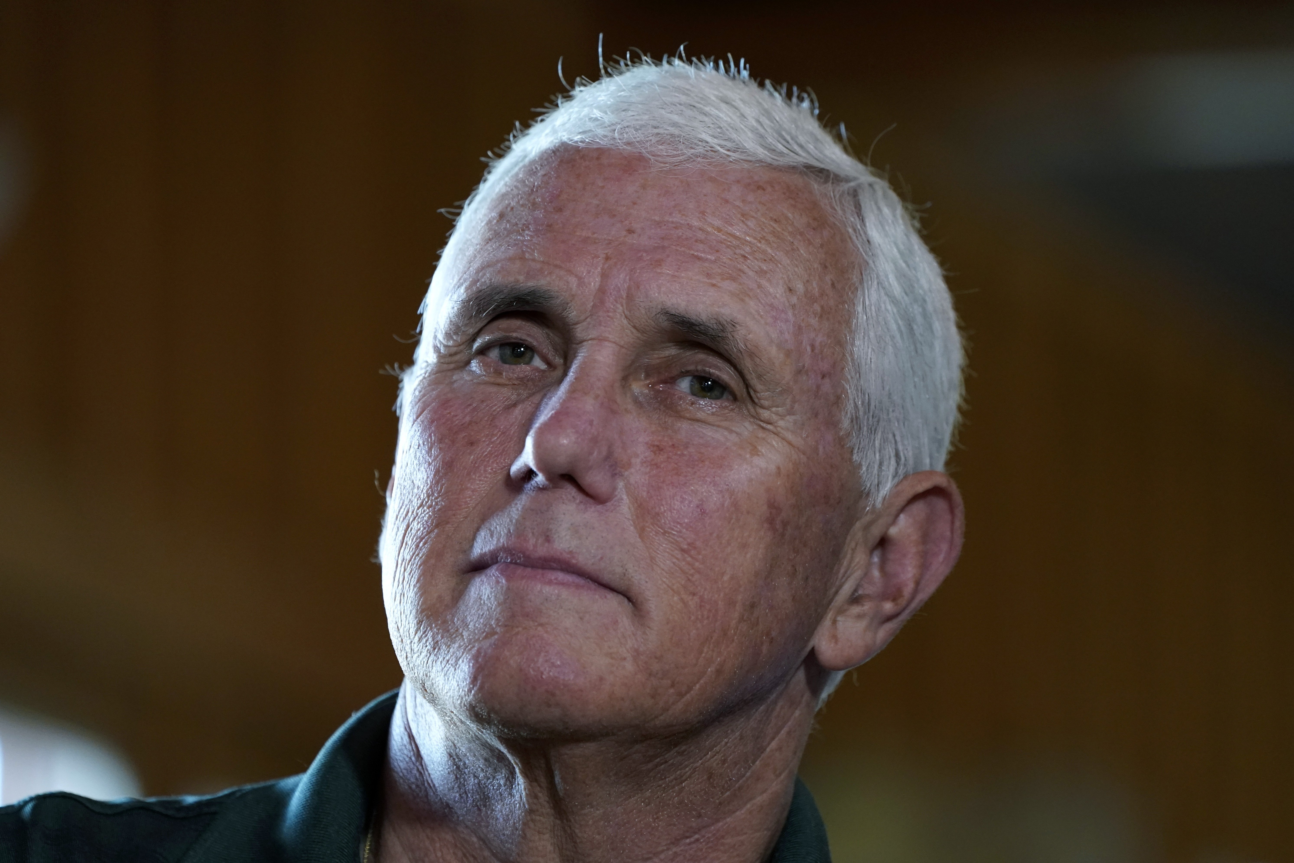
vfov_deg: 4.2
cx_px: 647
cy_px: 432
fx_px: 11645
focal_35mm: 324
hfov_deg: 6.4
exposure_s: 1/125
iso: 4000
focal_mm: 324
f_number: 5.6
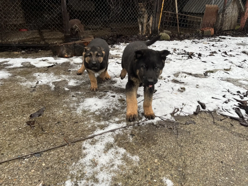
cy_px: 93
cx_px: 124
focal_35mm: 26
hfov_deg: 67.3
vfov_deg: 53.1
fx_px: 186
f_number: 1.6
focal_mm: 5.1
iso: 40
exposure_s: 1/259
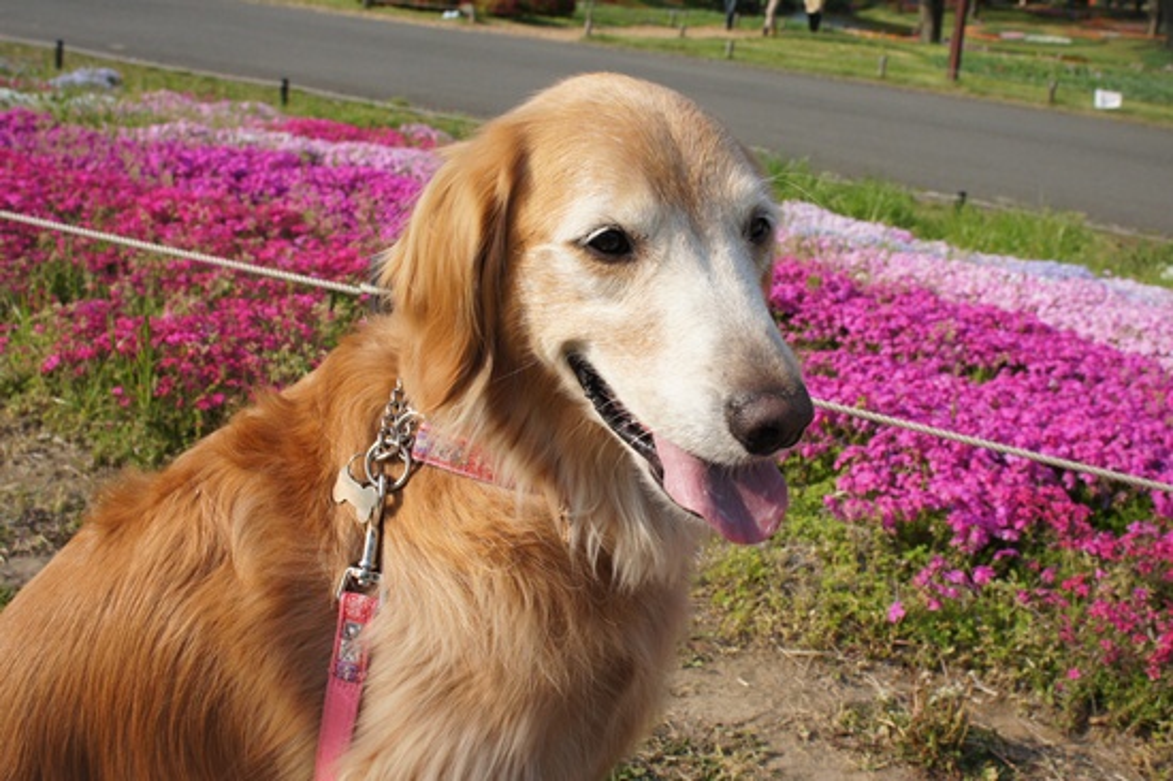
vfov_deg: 43.6
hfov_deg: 62.0
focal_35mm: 30
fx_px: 977
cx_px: 586
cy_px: 390
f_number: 8
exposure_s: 1/400
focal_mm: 20
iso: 200
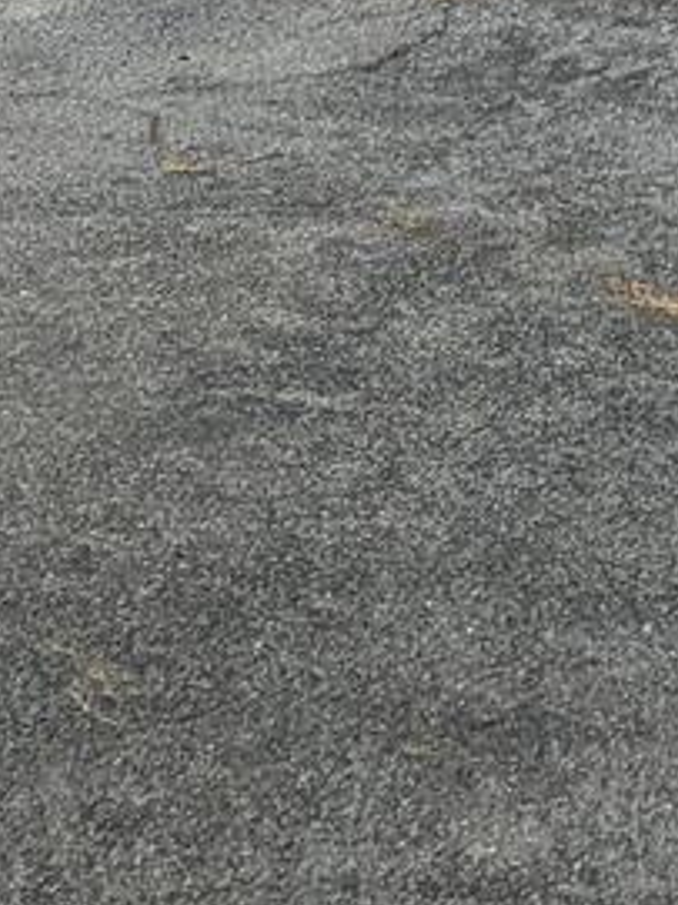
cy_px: -842
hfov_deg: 9.5
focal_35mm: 153
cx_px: 838
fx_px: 3999
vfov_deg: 11.7
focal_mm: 4.44
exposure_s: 1/4695
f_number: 1.8
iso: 71
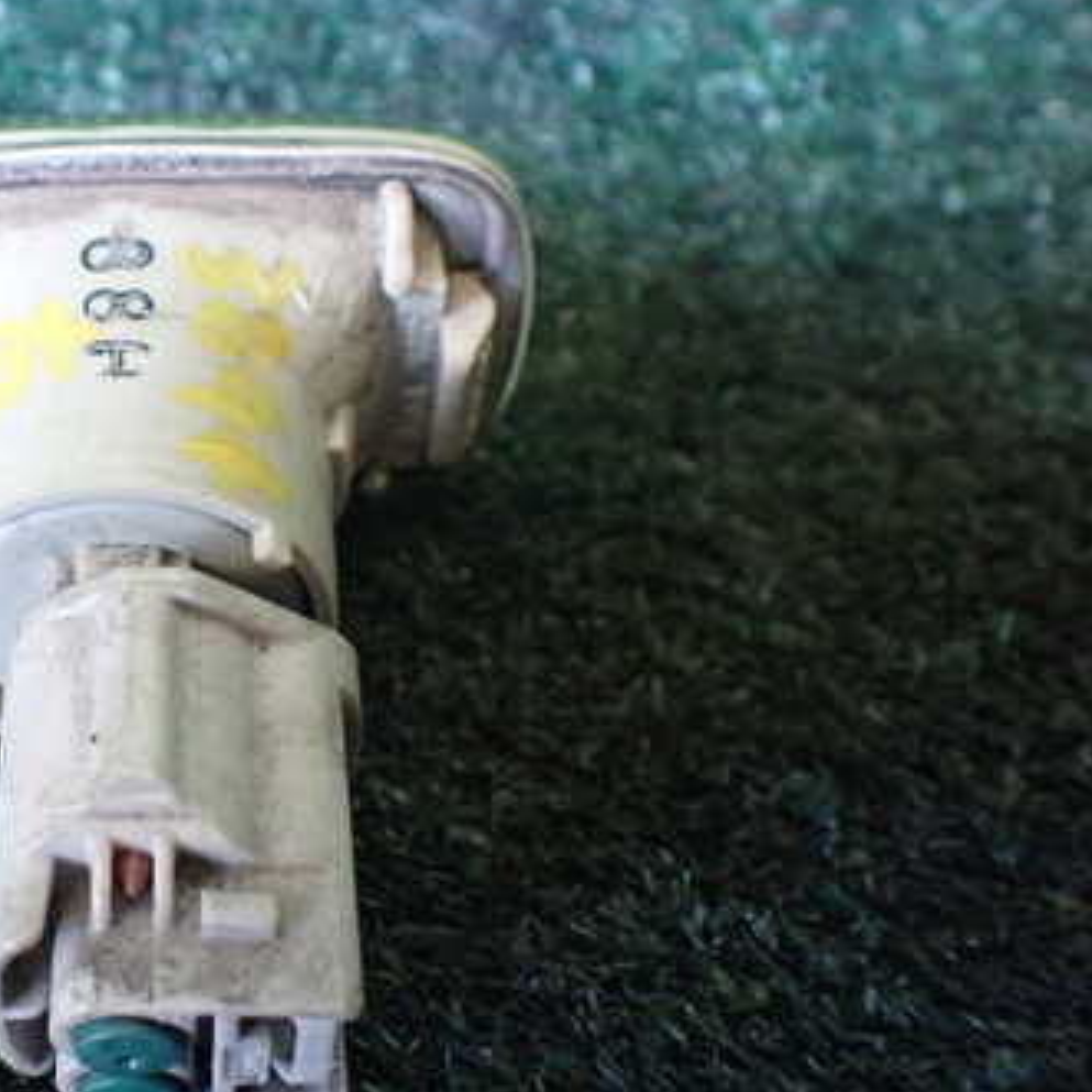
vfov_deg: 35.4
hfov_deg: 33.7
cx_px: 135
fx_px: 1713
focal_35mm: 48
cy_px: 544
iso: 800
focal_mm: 5.4
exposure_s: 1/80
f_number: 2.3
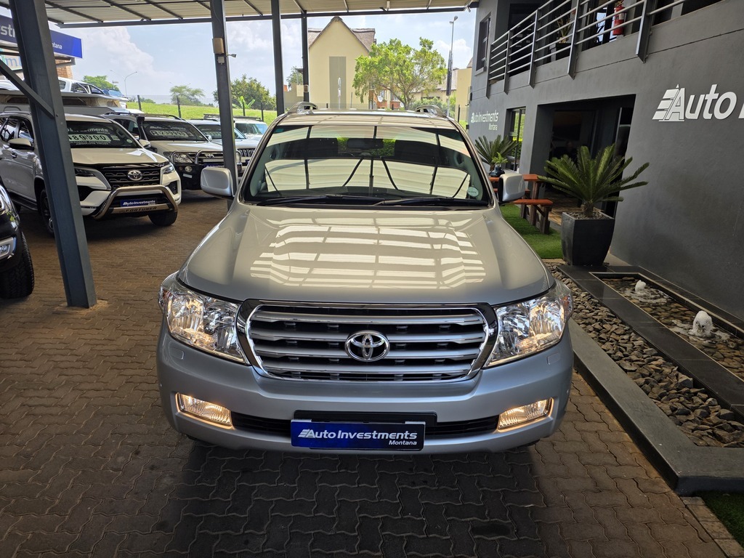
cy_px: 279
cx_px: 372
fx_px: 494
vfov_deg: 58.9
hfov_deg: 73.9
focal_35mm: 23
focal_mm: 6.25
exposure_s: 1/2140
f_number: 1.7
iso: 80
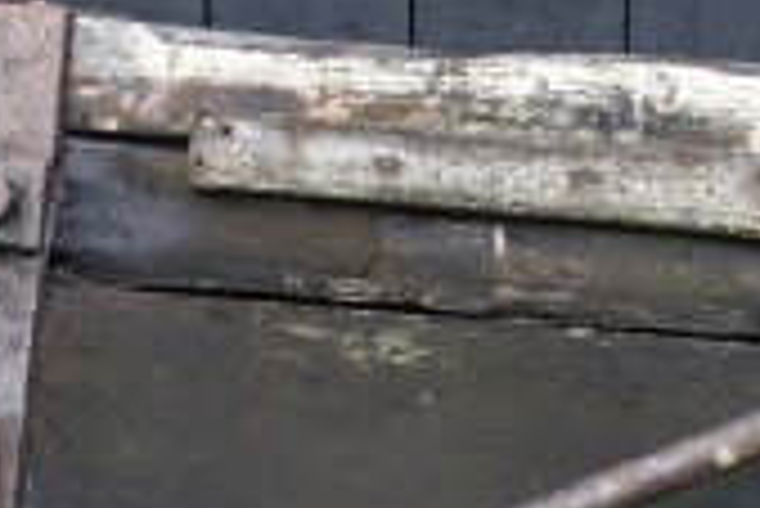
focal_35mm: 102
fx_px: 2155
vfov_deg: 12.9
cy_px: 692
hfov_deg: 20.0
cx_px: 369
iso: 320
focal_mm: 18
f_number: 4
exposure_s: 1/160
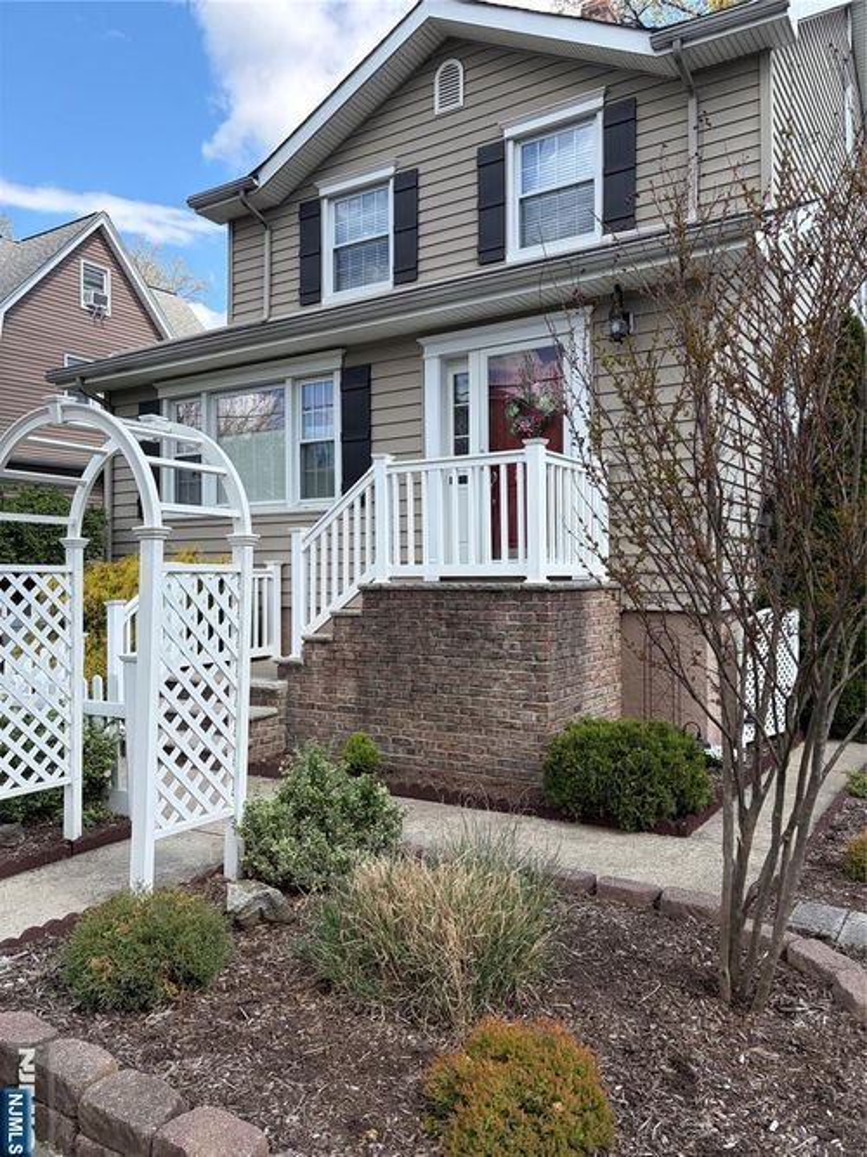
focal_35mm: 26
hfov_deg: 53.0
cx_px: 434
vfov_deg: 67.3
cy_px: 578
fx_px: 869
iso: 64
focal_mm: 5.96
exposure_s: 1/1901
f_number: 1.6
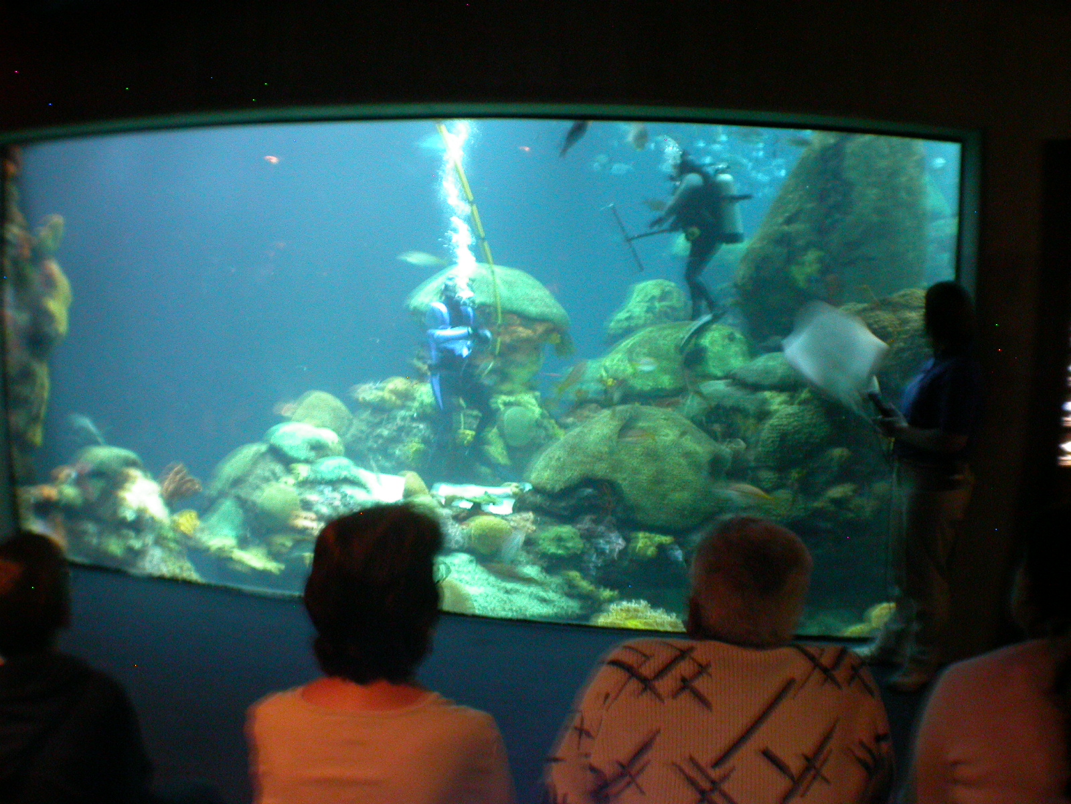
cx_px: 536
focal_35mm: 38
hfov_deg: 49.0
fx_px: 1176
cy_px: 402
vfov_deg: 37.7
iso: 400
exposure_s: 1/5.3
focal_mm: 7.85
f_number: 2.6
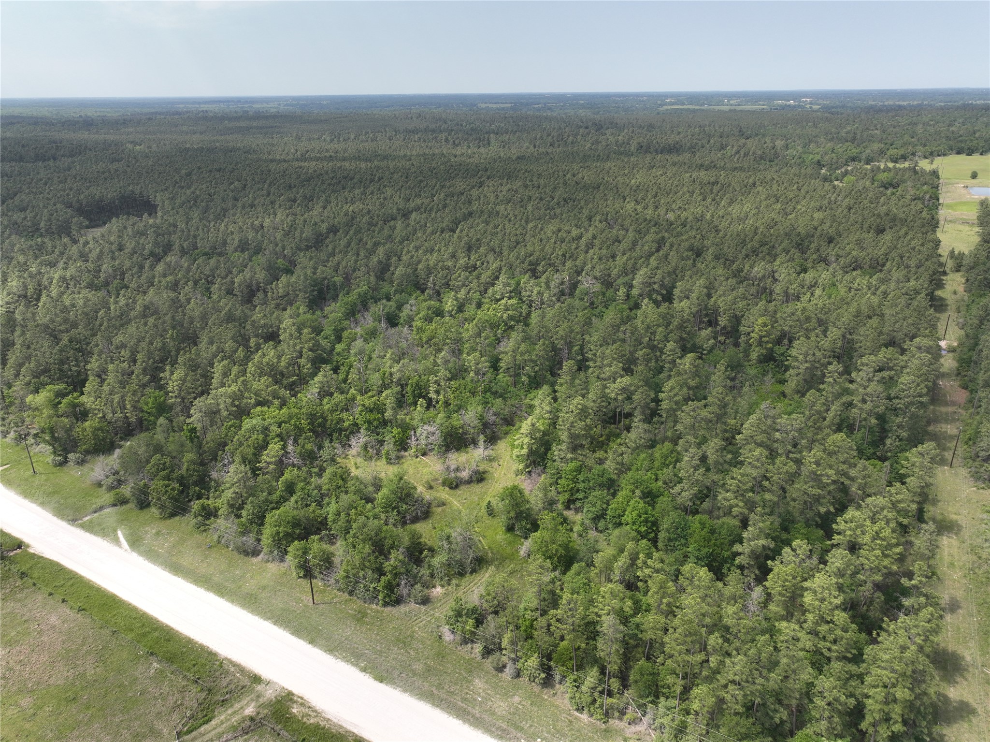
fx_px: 686
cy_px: 371
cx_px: 495
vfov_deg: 56.8
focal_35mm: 24
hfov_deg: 71.6
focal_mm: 12.29
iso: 120
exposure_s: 1/120
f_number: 2.8
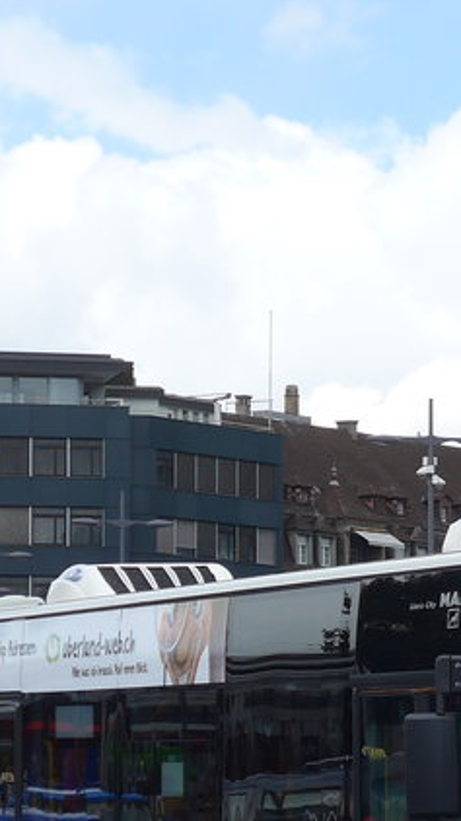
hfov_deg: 6.3
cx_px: 461
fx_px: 4177
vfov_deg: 11.2
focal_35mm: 192
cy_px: 628
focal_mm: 12.7
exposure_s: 1/800
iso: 80
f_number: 3.7
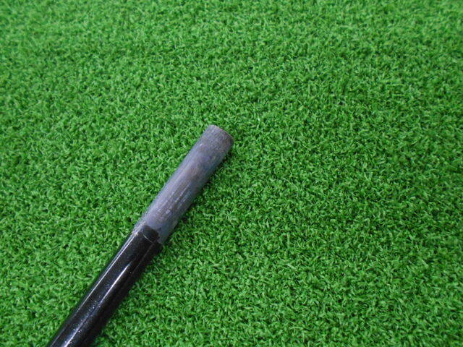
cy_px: 174
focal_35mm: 26
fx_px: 348
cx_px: 232
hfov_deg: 67.3
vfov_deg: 53.1
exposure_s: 1/60
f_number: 3.2
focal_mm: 4.6
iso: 800
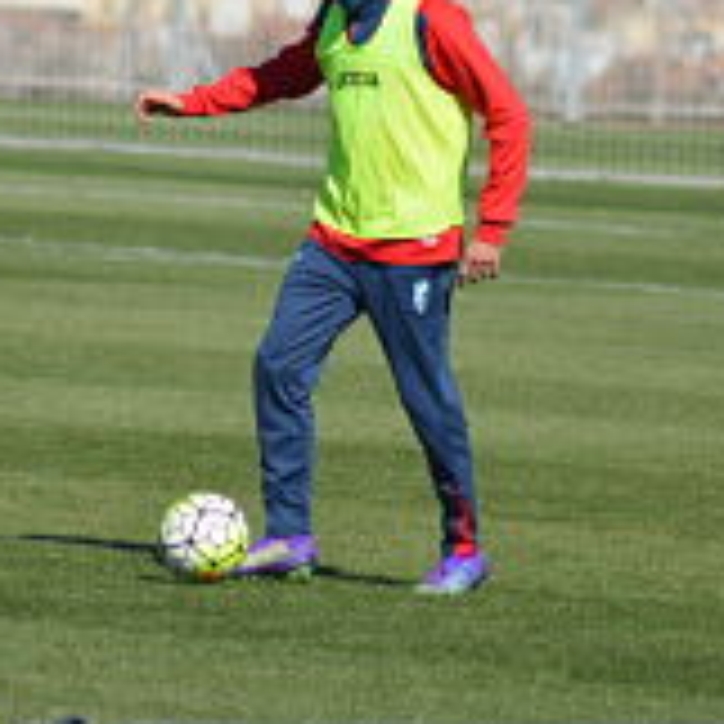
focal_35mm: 698
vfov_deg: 2.5
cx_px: 283
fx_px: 16517
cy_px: 198
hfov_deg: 2.5
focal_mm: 220
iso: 280
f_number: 5.6
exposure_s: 1/2000
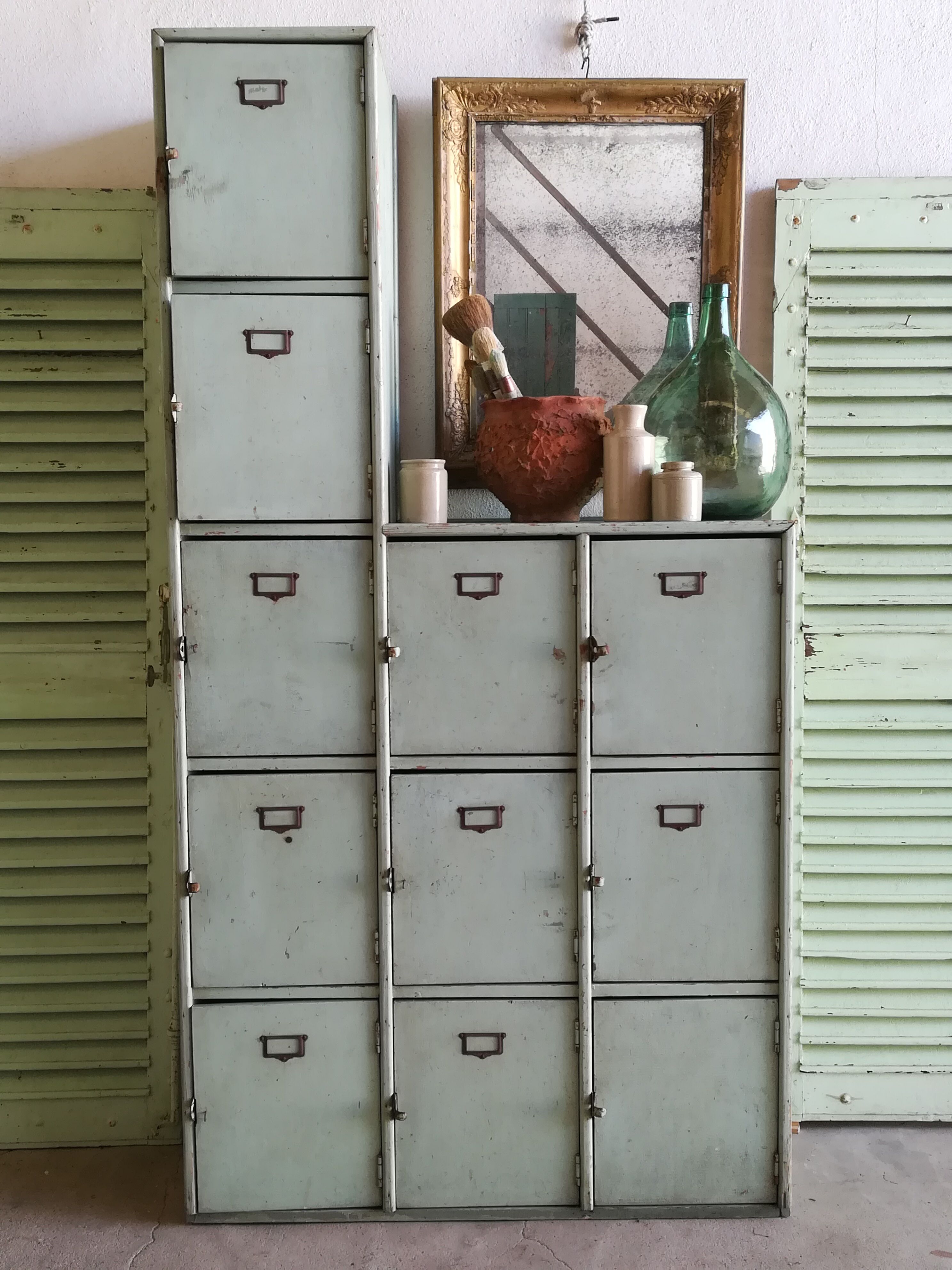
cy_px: 635
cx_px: 476
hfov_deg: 39.7
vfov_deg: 51.4
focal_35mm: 36
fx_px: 1320
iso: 64
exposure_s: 1/33.3
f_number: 2.2
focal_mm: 3.83
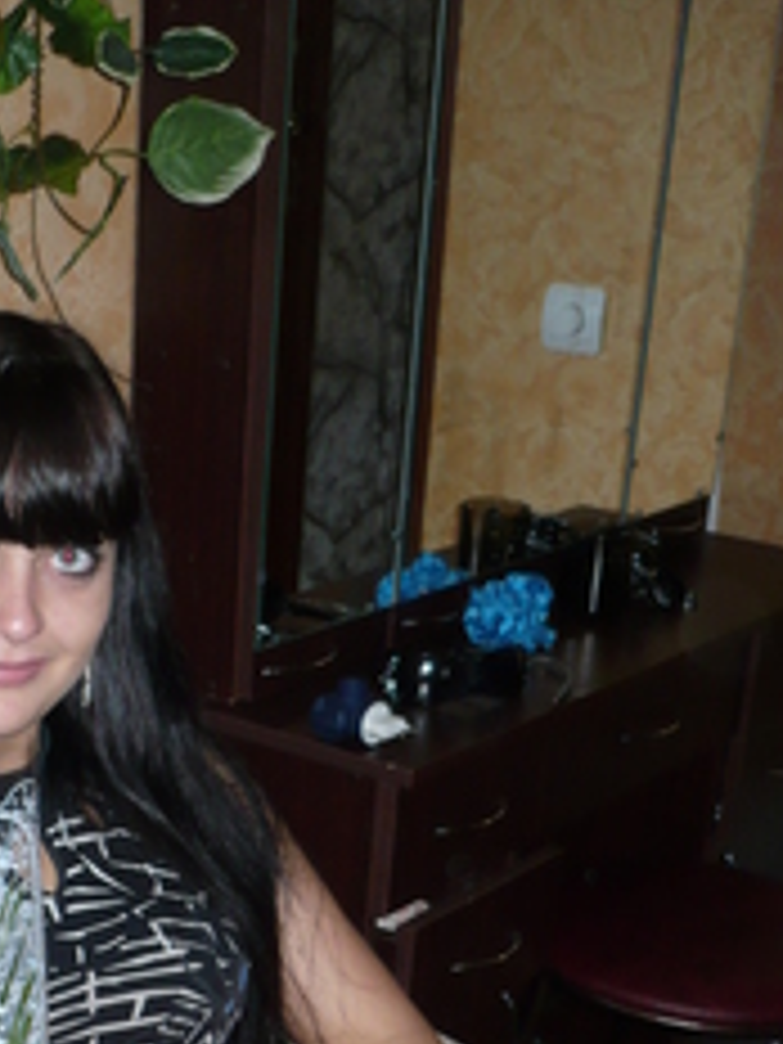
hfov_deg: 21.1
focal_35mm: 68
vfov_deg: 27.6
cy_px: 927
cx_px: 72
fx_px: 2051
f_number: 2.8
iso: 125
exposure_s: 1/30
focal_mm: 5.8
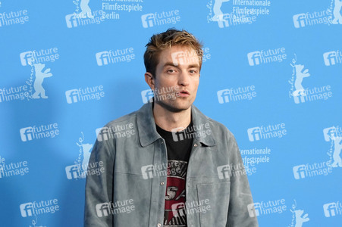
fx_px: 797
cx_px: 171
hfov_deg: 24.2
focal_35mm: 84
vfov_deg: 16.2
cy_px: 114
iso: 2000
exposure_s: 1/160
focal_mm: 84
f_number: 5.6
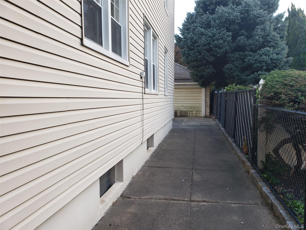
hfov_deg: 67.3
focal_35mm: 26
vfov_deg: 53.1
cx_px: 153
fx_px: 230
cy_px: 115
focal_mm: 4.3
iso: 100
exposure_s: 1/100
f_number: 2.4
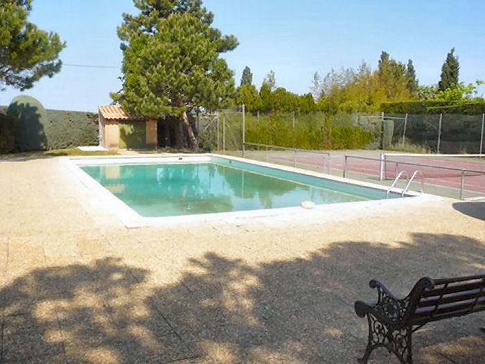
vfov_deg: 41.8
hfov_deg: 54.0
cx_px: 242
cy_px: 182
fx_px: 476
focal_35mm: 34
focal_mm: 5.4
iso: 100
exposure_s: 1/125
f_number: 9
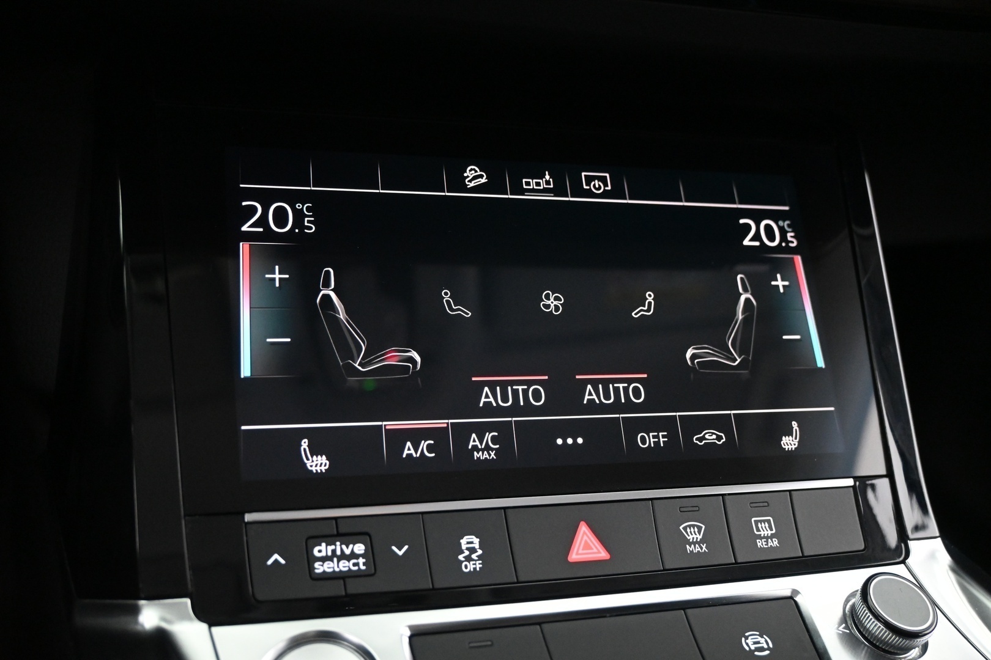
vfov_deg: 40.8
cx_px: 496
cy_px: 330
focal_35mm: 32
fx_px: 888
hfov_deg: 58.3
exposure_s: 1/30
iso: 4000
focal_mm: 21.5
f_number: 4
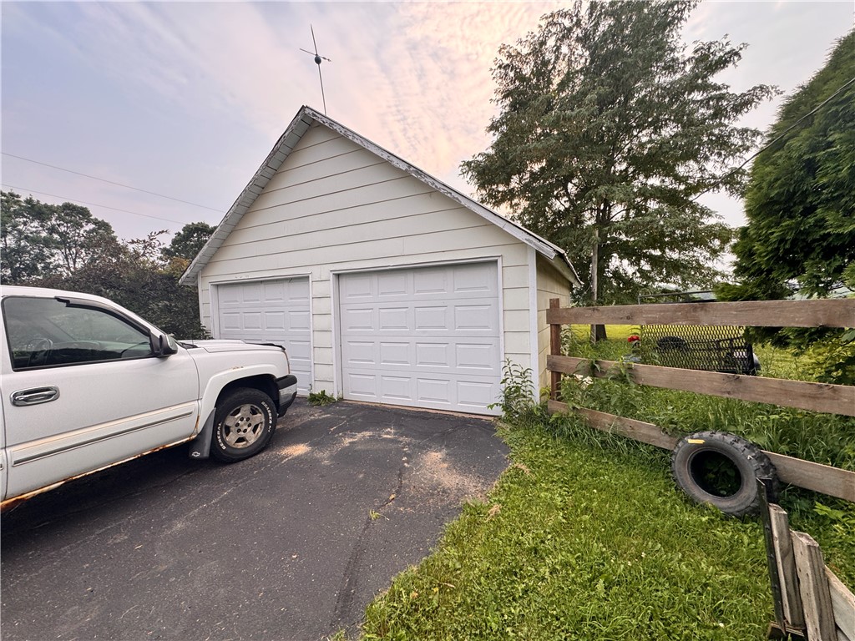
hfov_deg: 102.1
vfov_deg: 85.7
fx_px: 346
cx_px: 428
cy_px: 320
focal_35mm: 14
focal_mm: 2.22
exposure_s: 1/231
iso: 40
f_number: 2.2
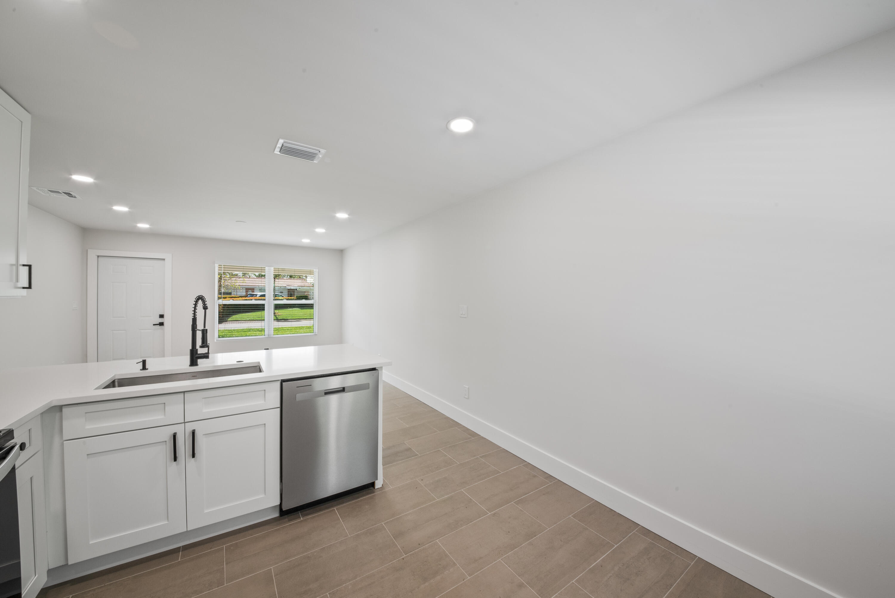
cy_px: 299
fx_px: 298
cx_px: 448
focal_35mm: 12
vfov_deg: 90.0
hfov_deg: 112.6
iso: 400
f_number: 14
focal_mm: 12
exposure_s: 1/5
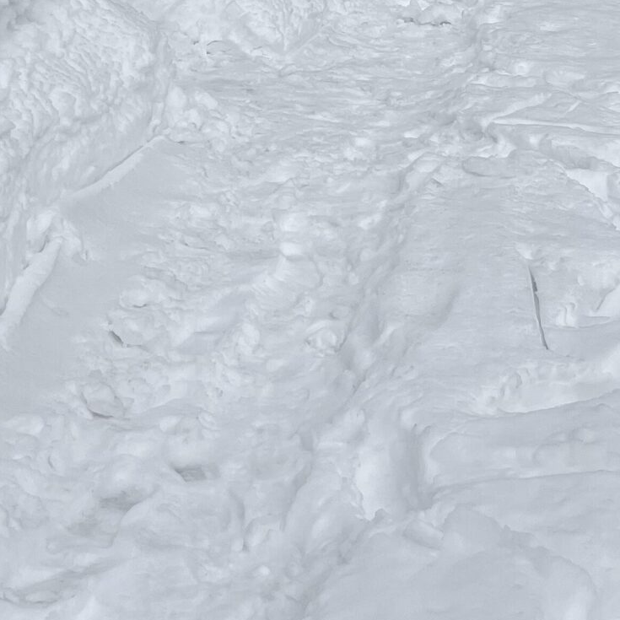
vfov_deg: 21.0
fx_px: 1621
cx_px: 316
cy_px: 12
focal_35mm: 80
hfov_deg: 21.7
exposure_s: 1/7353
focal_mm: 5.1
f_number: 1.6
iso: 50
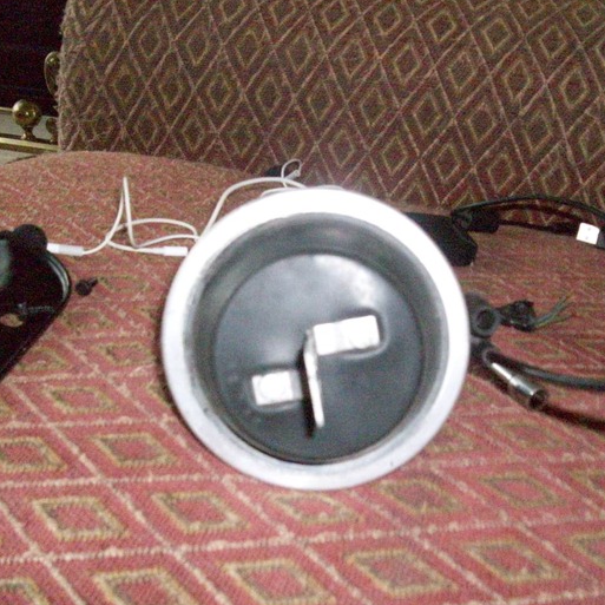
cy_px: 302
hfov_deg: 40.9
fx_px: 811
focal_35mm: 41
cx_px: 318
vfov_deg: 40.9
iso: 800
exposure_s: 1/128
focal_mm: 5.7
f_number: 2.8
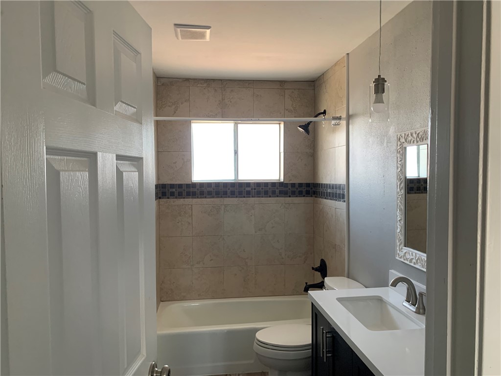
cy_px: 188
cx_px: 250
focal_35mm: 26
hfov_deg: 67.3
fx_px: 376
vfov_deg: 53.1
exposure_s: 1/60
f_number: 1.8
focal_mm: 4.25
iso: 160
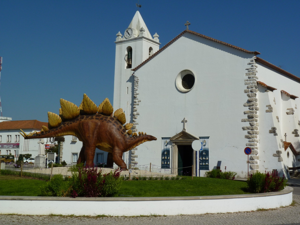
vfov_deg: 29.1
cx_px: 150
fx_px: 433
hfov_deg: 38.2
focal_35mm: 50
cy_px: 112
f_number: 7.1
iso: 80
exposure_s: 1/500
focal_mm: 9
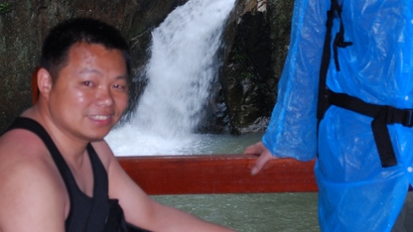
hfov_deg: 16.1
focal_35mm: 133
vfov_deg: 9.1
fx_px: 1456
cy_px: 17
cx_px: 211
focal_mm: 44
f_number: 5.3
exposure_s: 1/60
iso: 450
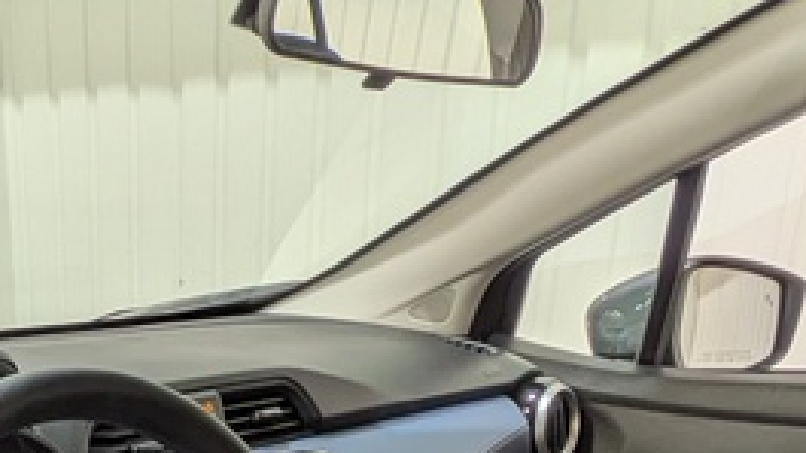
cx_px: 149
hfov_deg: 34.3
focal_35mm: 59
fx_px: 1261
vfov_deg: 16.5
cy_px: 851
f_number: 2.2
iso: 62
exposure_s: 1/33.3
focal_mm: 1.83
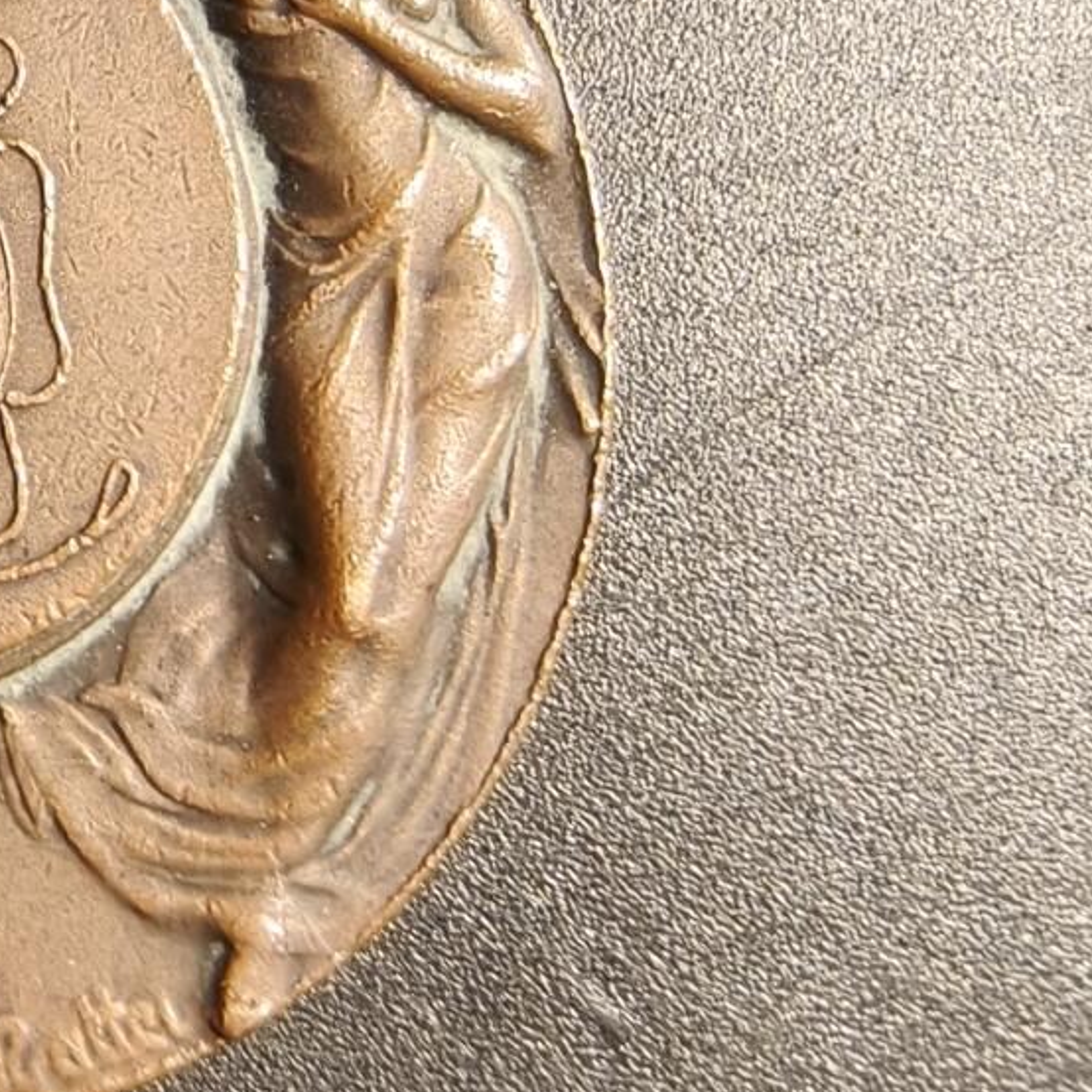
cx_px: -179
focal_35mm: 66
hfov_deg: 24.0
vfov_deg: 25.9
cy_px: 751
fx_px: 2356
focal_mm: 2.32
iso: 250
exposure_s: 1/57.7
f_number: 2
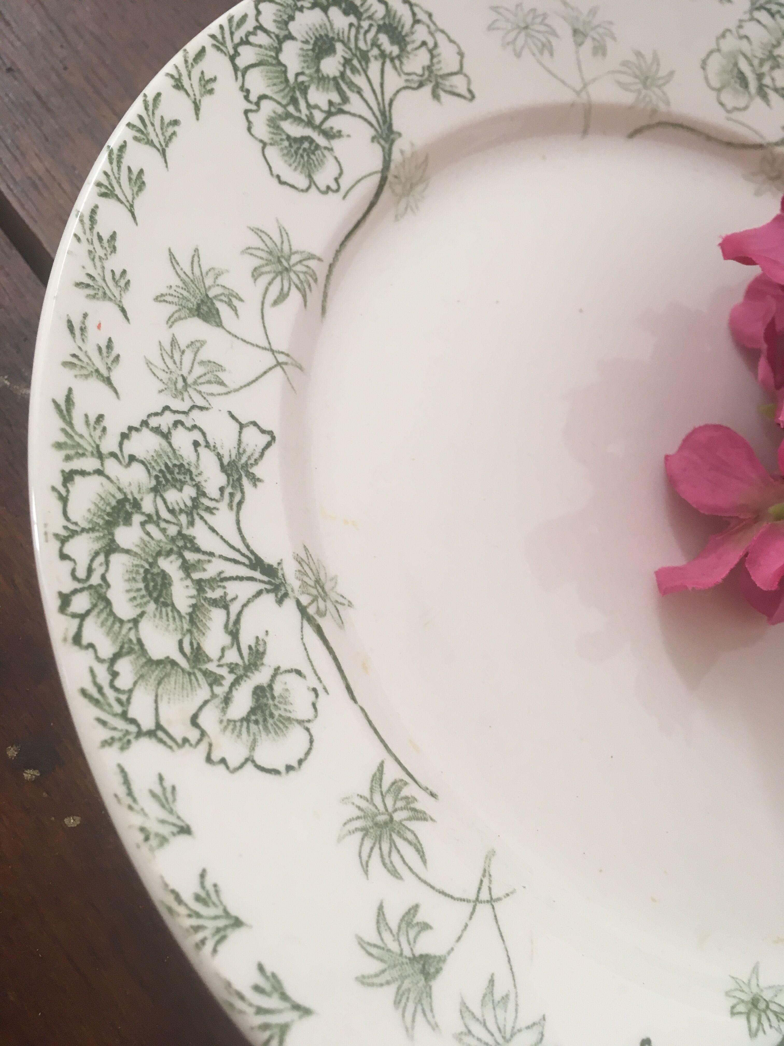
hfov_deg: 48.2
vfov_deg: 61.7
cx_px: 392
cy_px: 523
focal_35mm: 29
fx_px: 876
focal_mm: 4.15
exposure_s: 1/33
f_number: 2.2
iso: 100
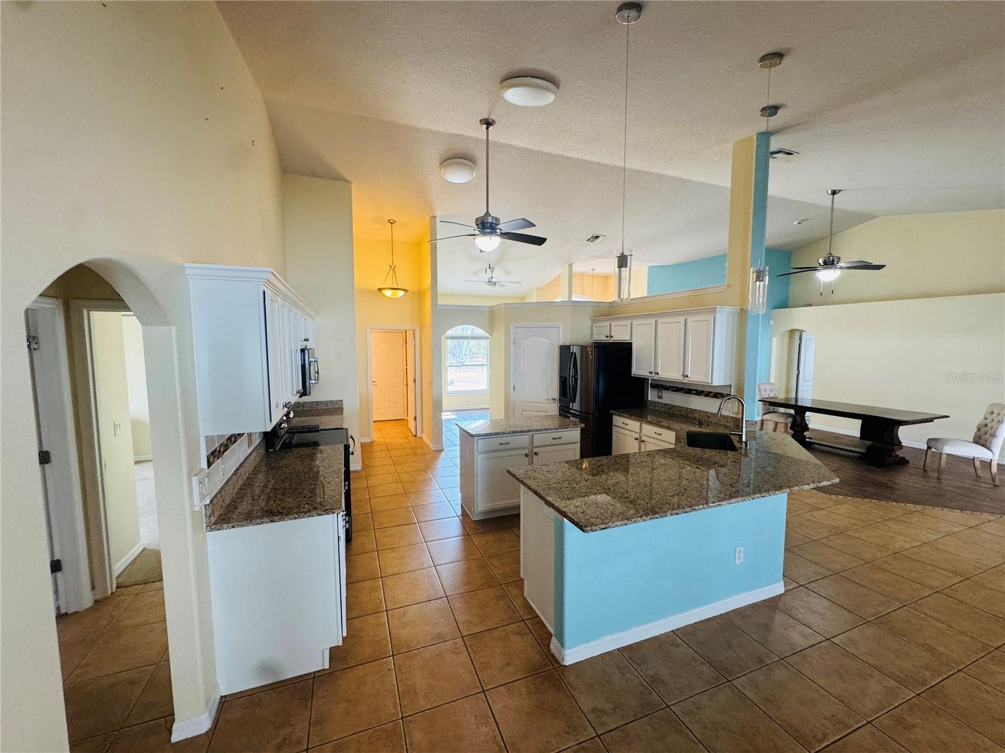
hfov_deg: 102.1
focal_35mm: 14
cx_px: 502
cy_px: 376
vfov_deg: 85.7
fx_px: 406
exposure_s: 1/120
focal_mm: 2.22
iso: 250
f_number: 2.2
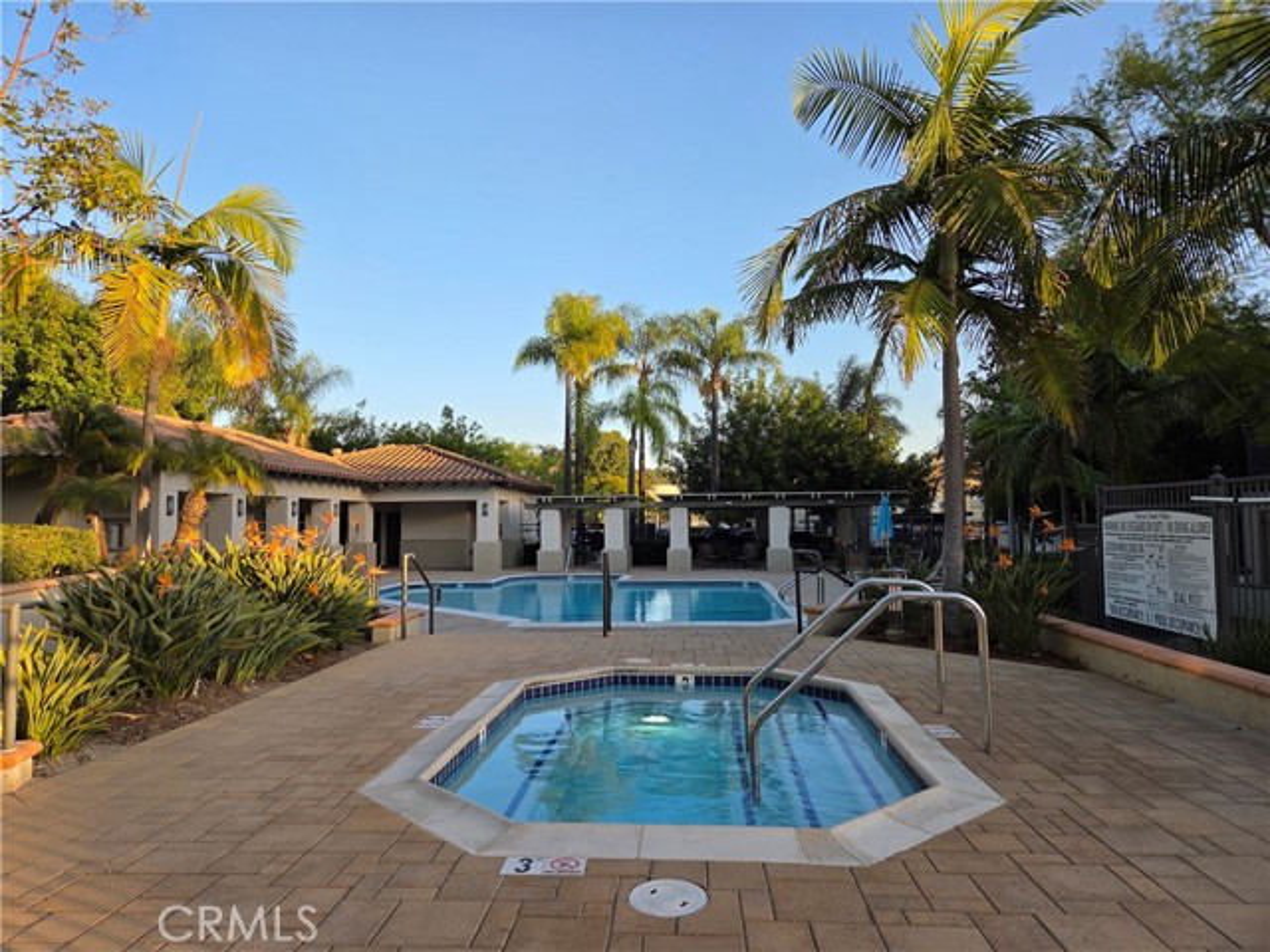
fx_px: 844
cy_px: 476
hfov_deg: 73.9
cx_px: 635
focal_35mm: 23
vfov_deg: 58.9
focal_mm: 5.4
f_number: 1.8
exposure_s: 1/1318
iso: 80
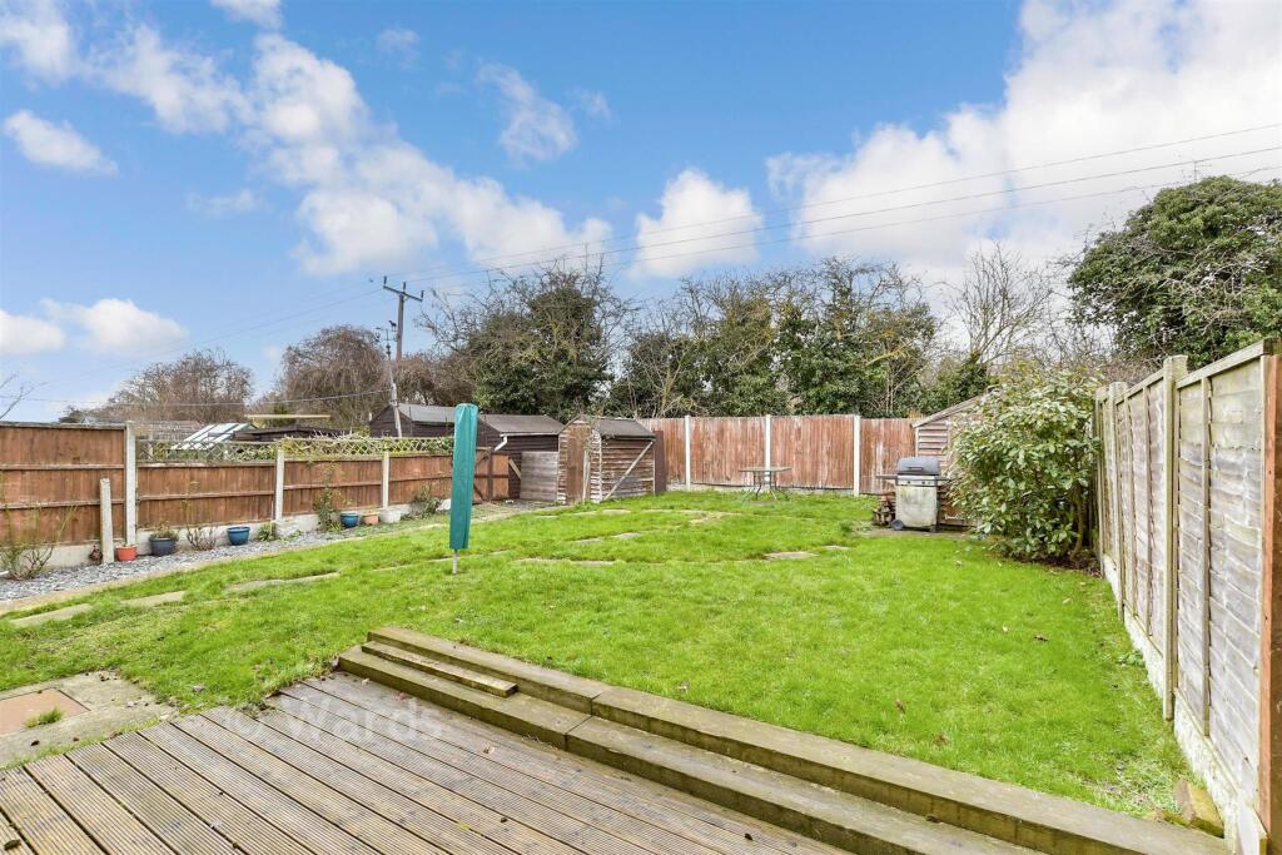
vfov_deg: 77.3
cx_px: 641
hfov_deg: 100.4
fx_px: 534
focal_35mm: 15
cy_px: 428
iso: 160
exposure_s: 1/40
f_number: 8
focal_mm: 10
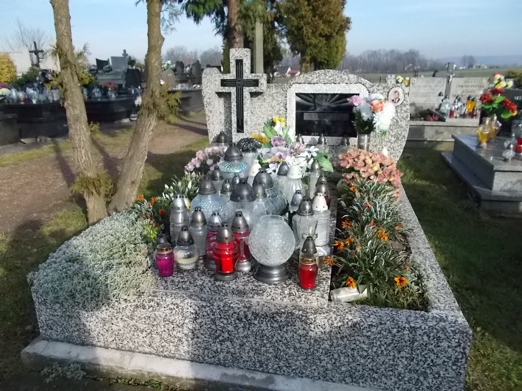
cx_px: 261
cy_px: 196
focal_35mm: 26
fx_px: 392
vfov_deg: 53.1
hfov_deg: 67.3
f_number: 8
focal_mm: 4.6
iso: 400
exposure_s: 1/500
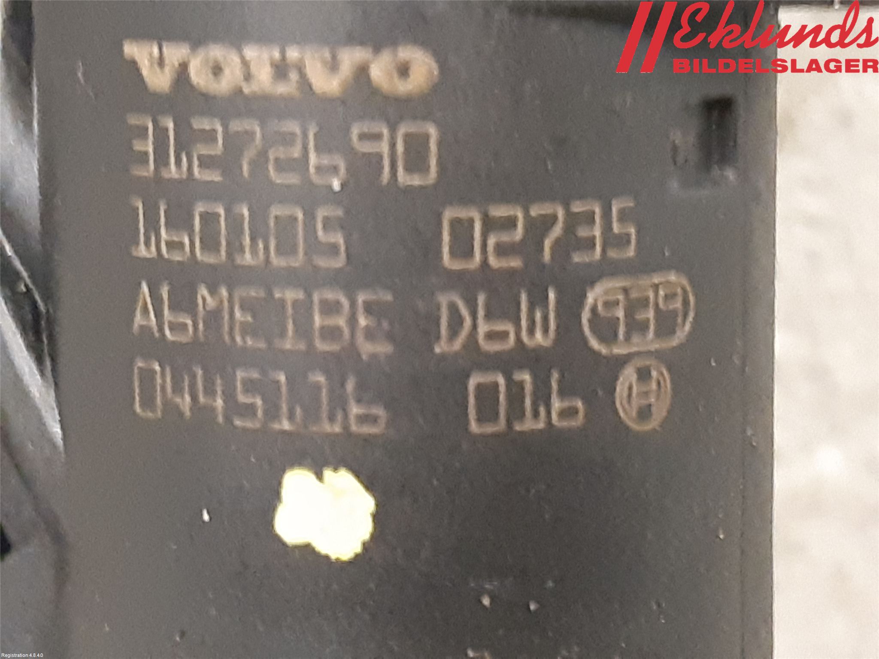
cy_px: 330
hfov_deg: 67.3
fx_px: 660
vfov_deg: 53.1
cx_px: 440
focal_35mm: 26
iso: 400
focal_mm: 3.93
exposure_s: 1/25
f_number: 1.7
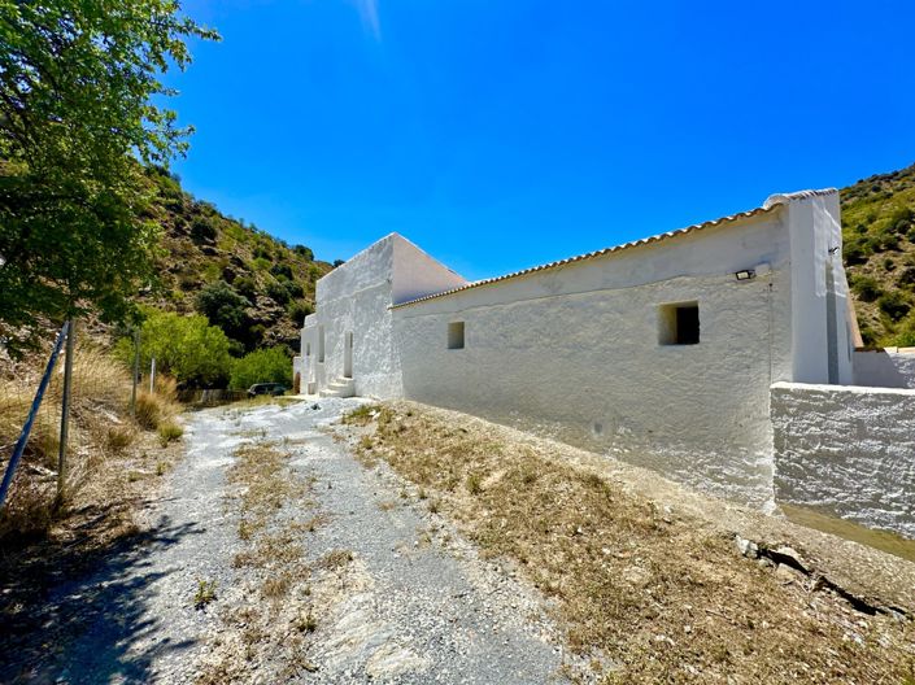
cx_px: 458
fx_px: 370
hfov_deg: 102.1
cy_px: 342
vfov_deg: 85.6
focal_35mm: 14
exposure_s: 1/1916
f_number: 2.2
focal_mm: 2.22
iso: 40
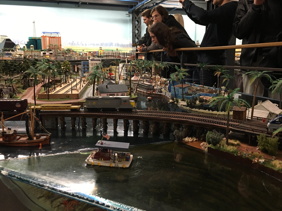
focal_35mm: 30
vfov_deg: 46.8
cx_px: 139
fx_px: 244
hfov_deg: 60.0
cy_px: 102
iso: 100
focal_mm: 4.15
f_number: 2.2
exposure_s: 1/10
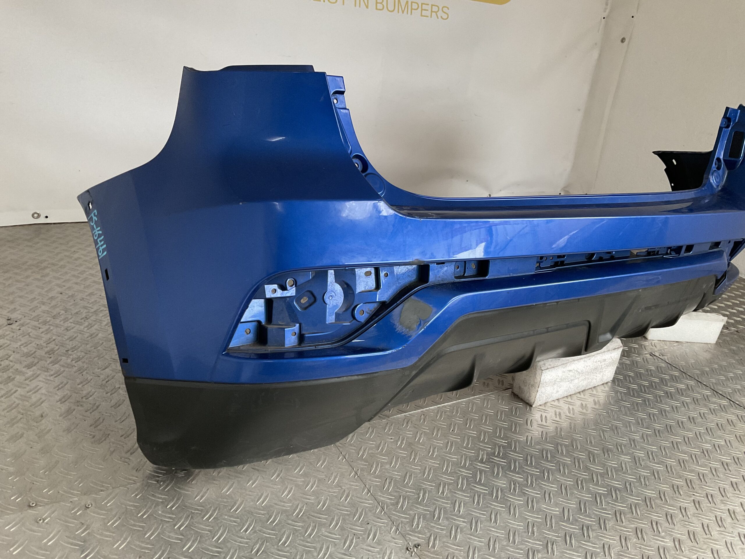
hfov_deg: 61.7
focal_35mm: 29
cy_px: 280
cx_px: 372
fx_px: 624
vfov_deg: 48.2
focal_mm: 3
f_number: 1.8
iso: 160
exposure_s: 1/50
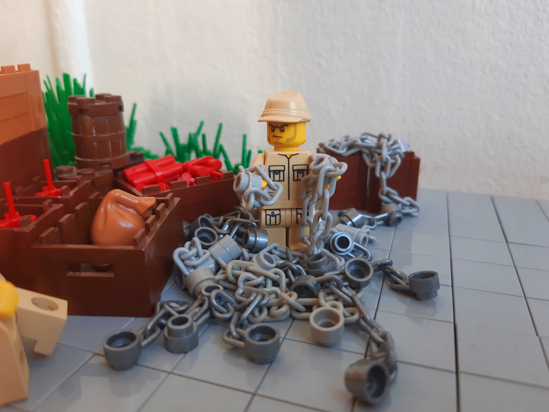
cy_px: 206
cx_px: 274
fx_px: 412
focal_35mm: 26
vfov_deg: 53.1
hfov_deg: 67.3
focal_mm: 3.92
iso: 64
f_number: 1.7
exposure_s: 1/50
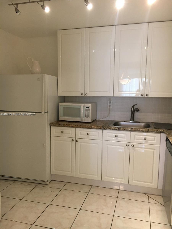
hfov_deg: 48.2
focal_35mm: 29
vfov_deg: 61.7
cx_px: 86
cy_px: 114
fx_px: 192
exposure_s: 1/30
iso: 125
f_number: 2.2
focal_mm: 4.15
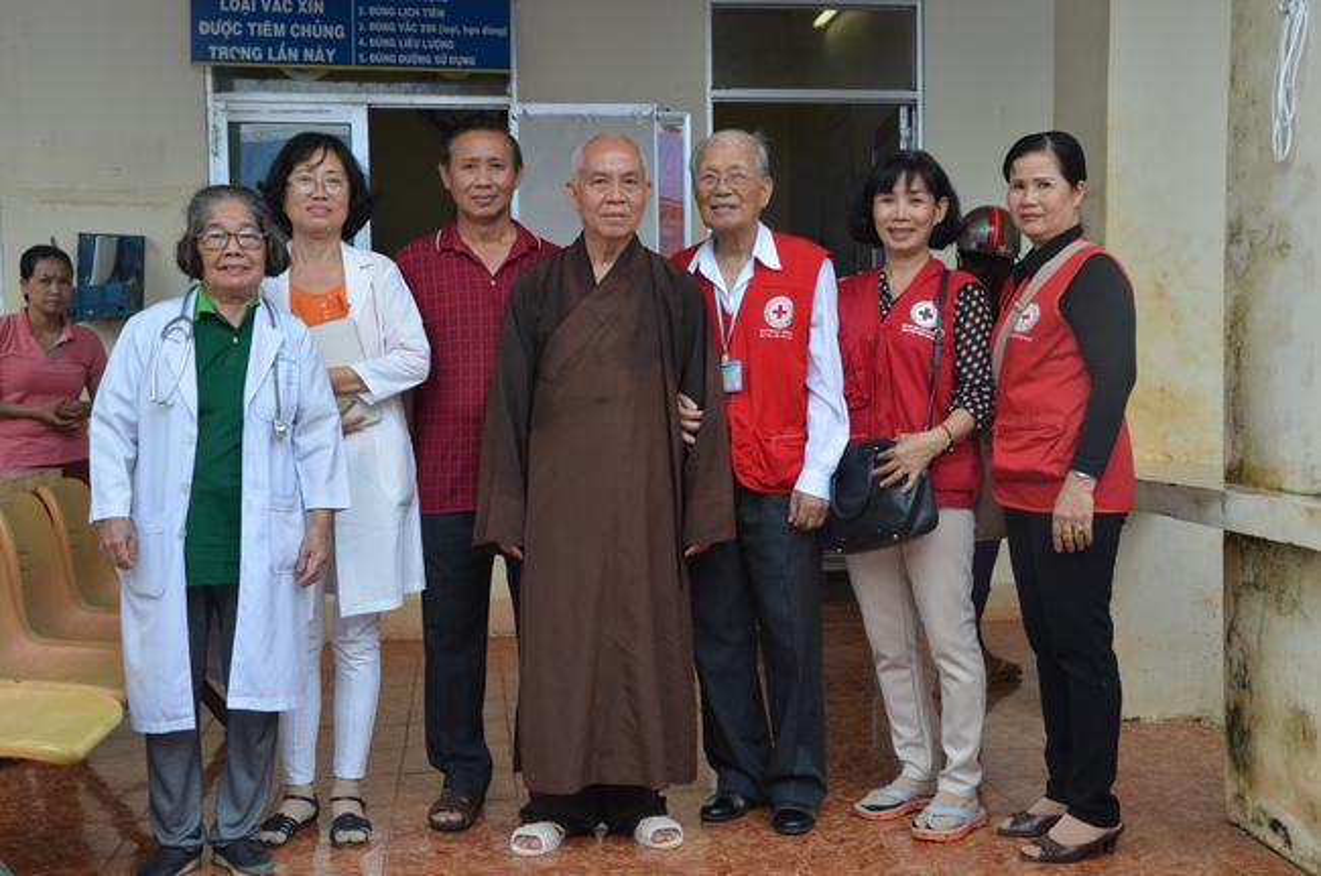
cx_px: 660
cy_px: 438
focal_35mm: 45
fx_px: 1648
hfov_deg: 43.7
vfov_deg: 29.8
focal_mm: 30
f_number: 10
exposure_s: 1/400
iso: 1000
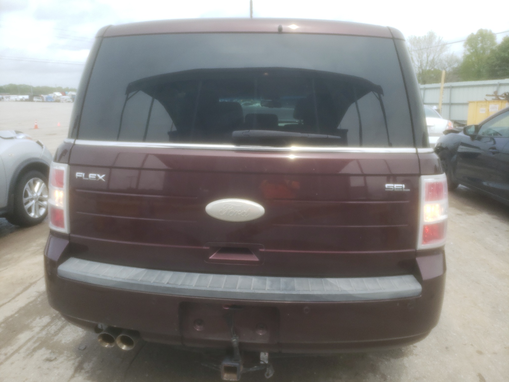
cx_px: 254
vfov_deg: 53.1
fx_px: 382
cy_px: 191
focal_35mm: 26
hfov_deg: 67.3
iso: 50
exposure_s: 1/1667
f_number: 1.5
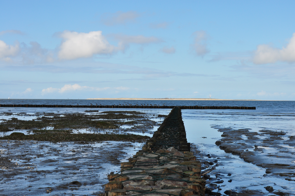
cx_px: 148
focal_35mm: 75
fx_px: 614
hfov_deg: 27.0
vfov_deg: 18.1
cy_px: 98
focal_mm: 50
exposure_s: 1/400
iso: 400
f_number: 11
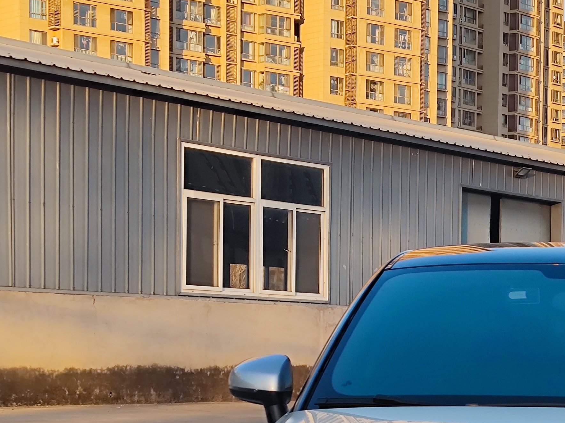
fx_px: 1436
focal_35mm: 88
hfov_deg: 21.3
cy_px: 484
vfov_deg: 16.2
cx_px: 592
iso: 50
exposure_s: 1/799
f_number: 1.95
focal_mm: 7.59
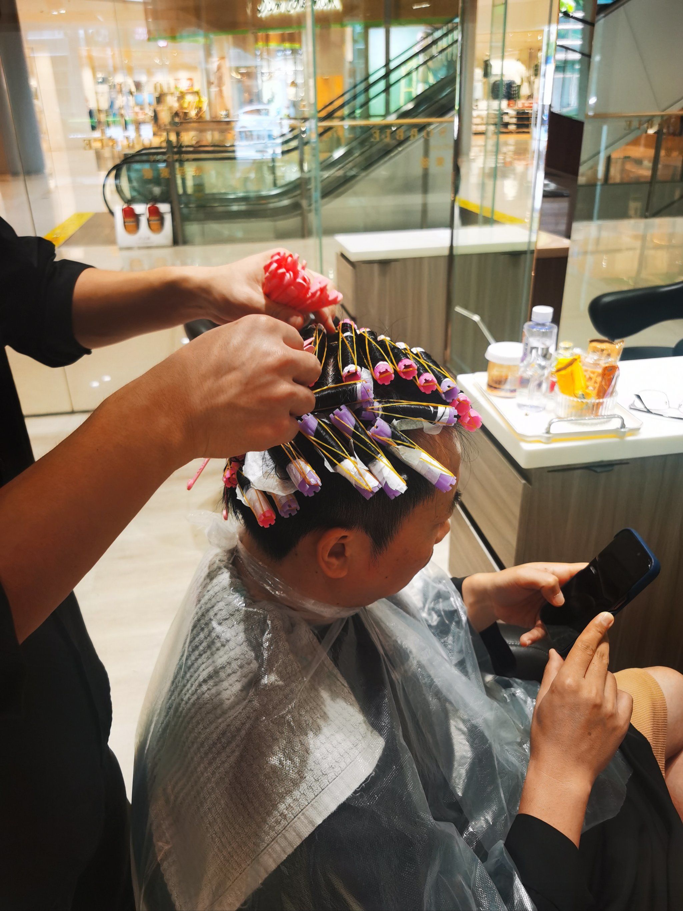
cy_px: 456
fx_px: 710
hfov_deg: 51.4
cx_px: 342
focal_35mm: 27
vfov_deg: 65.3
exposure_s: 1/100
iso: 125
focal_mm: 5.56
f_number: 1.6
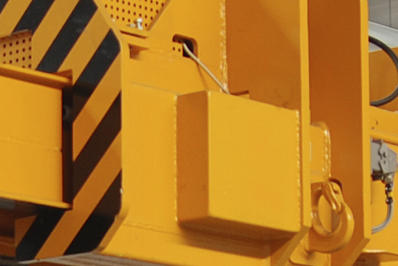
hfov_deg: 10.5
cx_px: -171
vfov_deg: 7.1
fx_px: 2100
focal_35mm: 190
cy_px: 397
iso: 100
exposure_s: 1/25
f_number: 2.8
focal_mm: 17
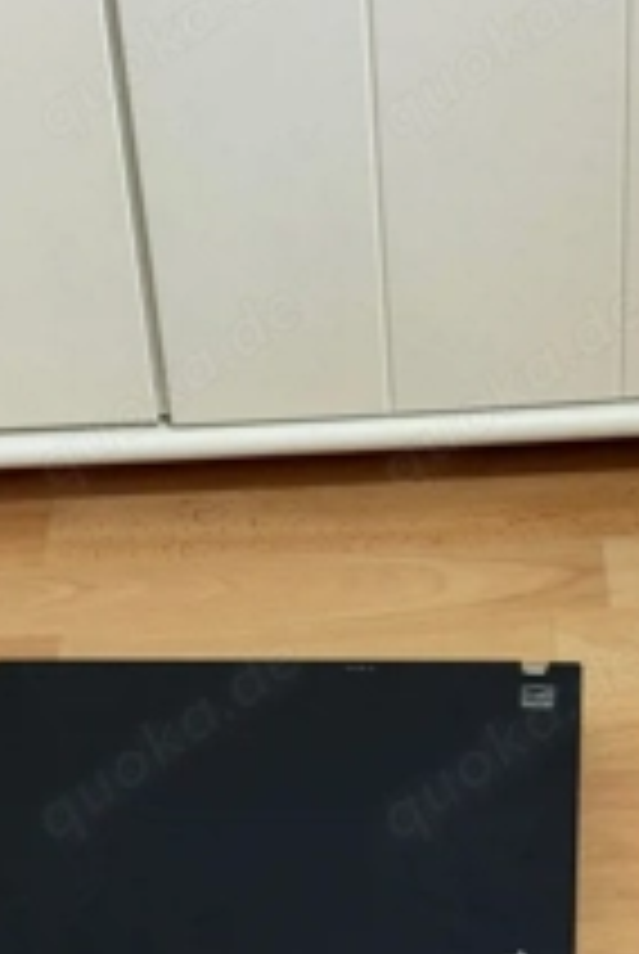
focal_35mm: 94
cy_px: 788
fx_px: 2494
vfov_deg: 21.3
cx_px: 266
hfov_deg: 14.6
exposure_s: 1/40
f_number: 1.78
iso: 400
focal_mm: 6.76
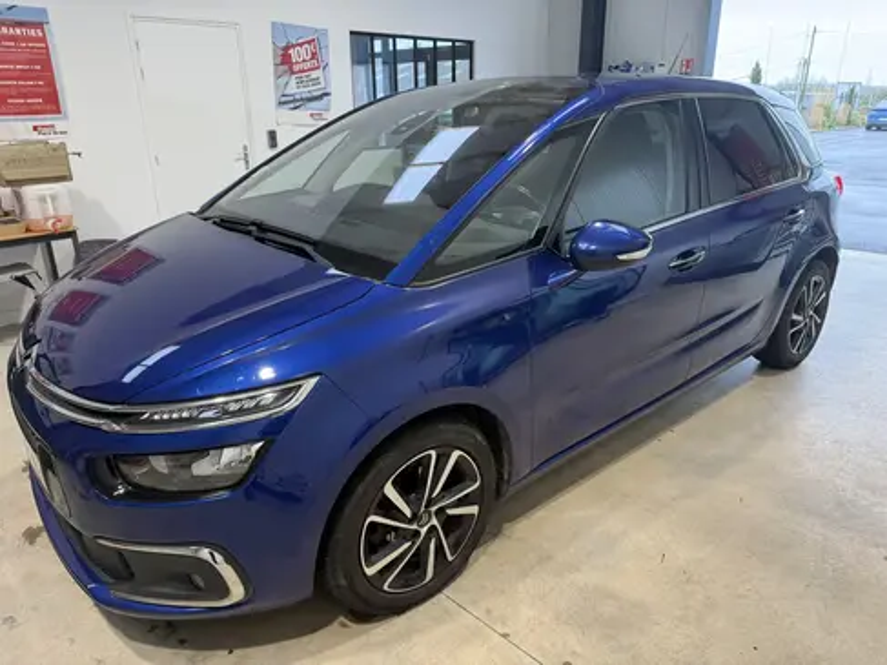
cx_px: 444
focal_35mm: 24
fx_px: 615
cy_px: 332
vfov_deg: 56.8
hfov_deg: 71.6
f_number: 1.78
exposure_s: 1/100
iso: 100
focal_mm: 6.76
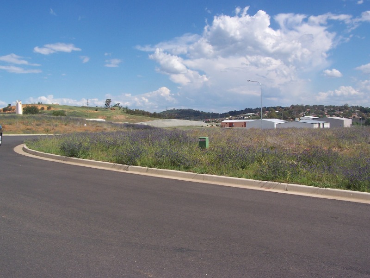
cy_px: 139
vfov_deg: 37.7
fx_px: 406
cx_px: 185
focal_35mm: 38
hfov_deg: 49.0
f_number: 5.6
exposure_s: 1/500
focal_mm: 6.3
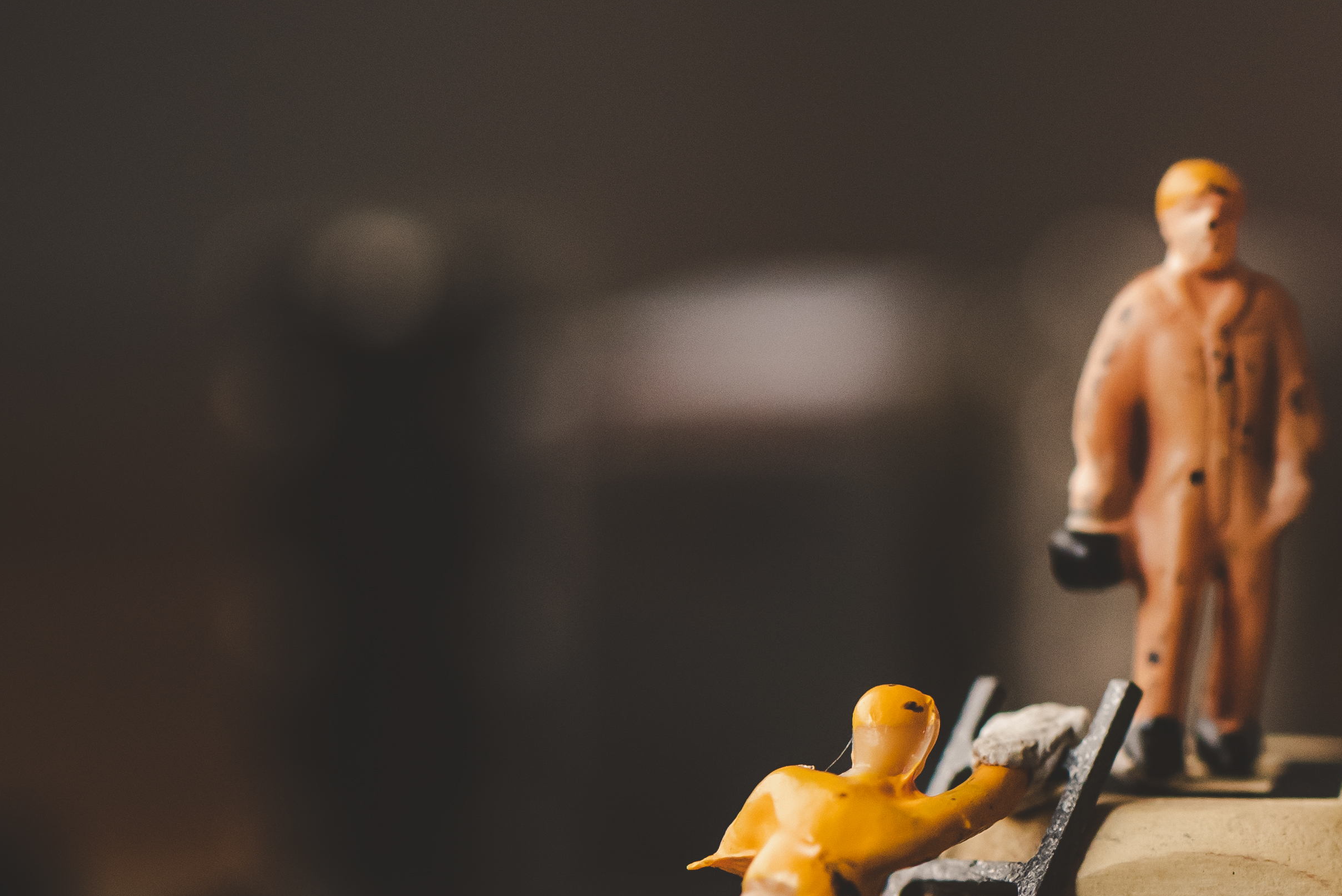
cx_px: 1677
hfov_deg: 13.3
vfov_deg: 9.1
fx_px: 5593
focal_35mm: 150
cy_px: 689
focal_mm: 60
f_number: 5.6
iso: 1250
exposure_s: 1/180
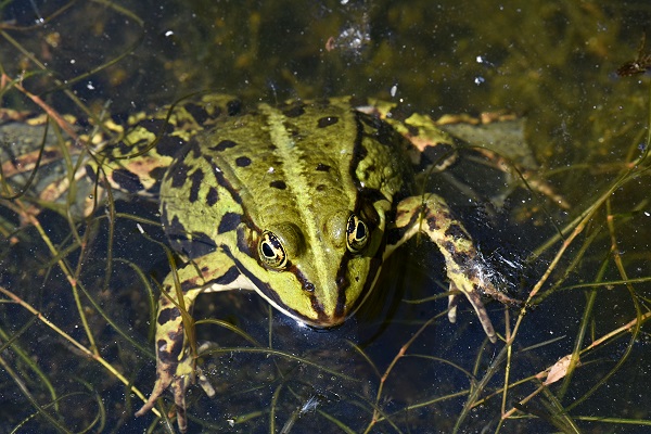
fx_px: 12205
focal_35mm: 675
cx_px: 326
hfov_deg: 3.1
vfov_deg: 2.0
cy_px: 217
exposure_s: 1/160
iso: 200
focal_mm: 450
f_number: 11
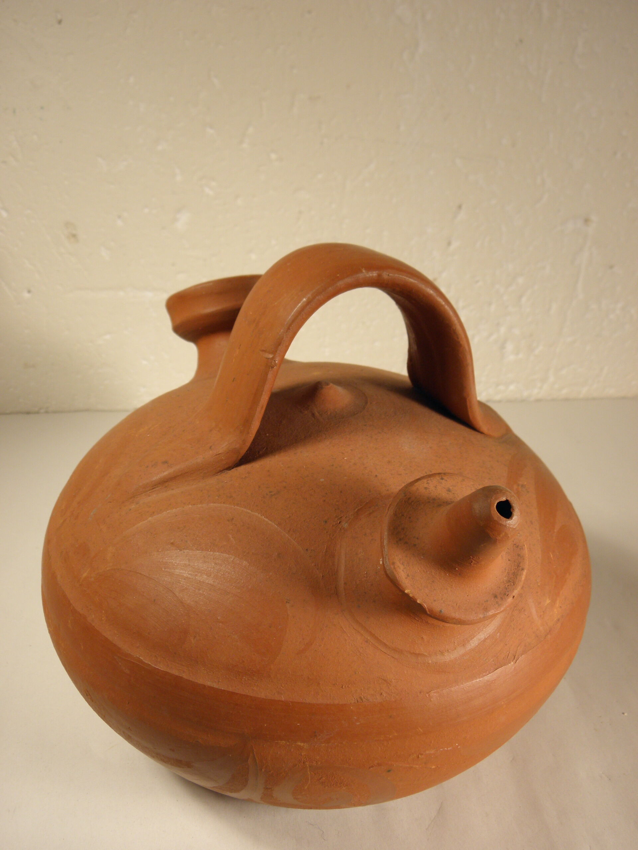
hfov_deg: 37.7
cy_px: 425
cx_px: 319
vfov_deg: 49.0
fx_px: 934
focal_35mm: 38
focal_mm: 6.8
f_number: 3.7
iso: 100
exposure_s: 1/50
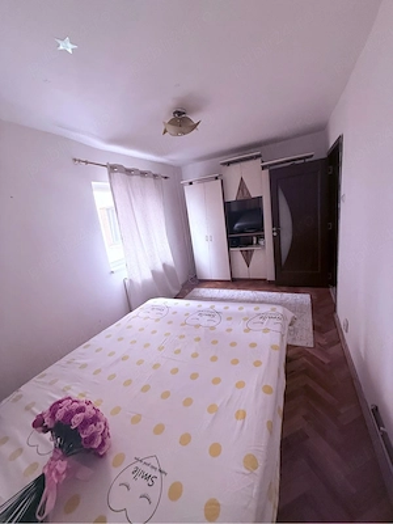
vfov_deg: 102.1
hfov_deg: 85.7
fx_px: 212
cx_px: 196
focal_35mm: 14
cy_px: 262
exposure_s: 1/99
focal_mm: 2.22
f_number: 2.2
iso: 320
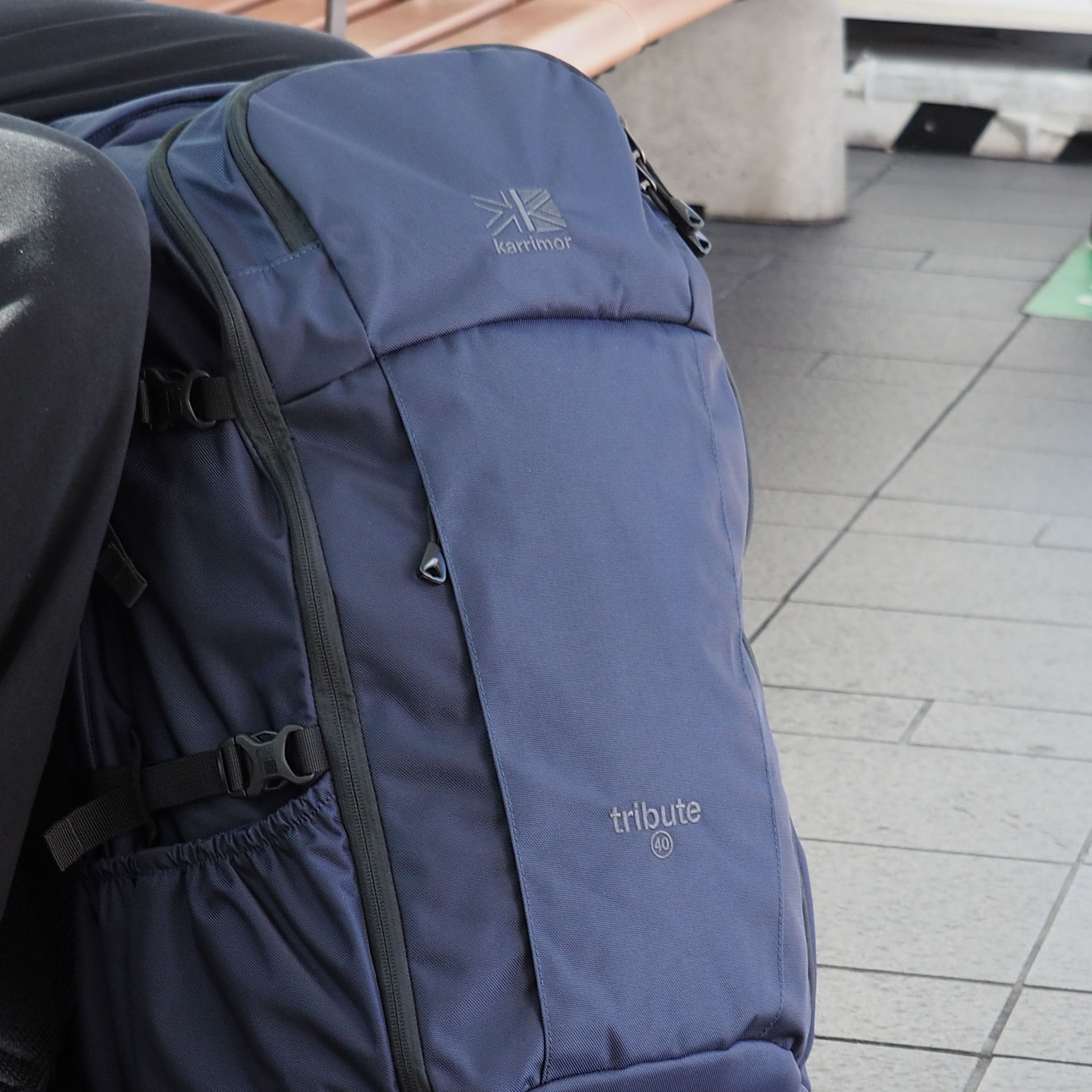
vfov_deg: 10.8
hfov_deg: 10.9
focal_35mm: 161
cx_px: 492
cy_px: 782
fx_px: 5746
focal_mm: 36
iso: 320
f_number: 5.2
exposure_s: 1/80
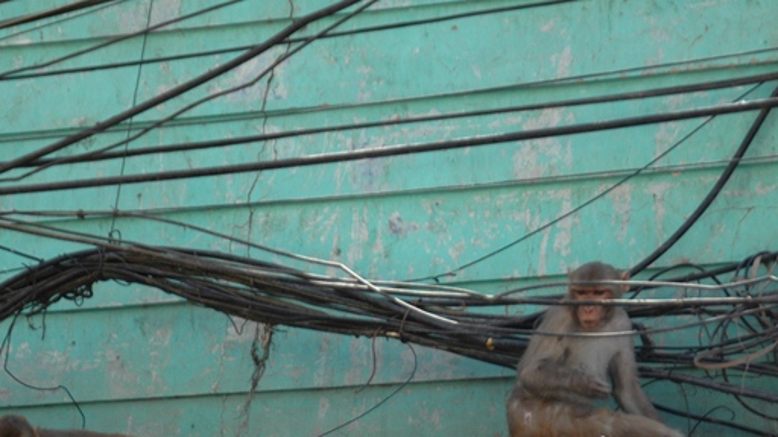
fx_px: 3156
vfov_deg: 7.9
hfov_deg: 14.0
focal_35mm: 153
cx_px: 328
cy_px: 311
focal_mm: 78
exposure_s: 1/200
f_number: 5.6
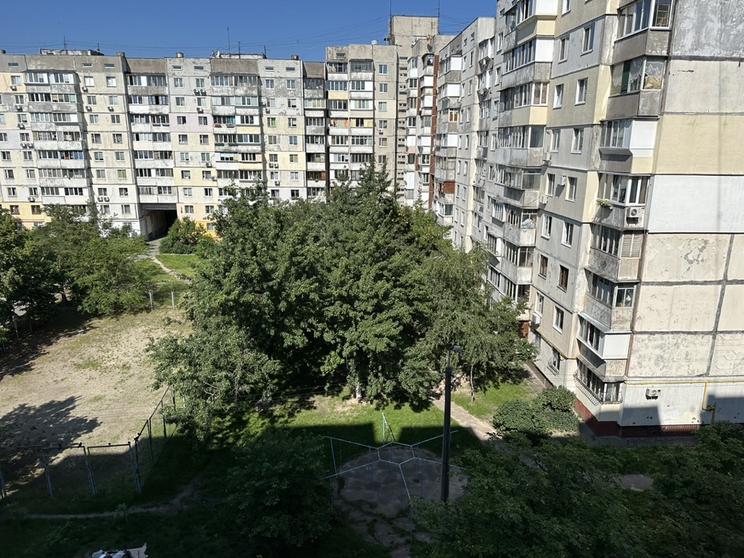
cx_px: 372
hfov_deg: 71.6
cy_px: 279
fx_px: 516
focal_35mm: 24
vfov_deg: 56.8
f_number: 1.78
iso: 80
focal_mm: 6.86
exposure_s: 1/6623
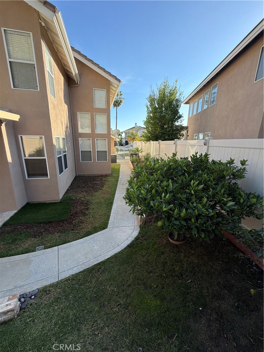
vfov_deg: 102.1
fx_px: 142
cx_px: 132
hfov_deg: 85.7
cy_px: 176
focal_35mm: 14
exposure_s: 1/502
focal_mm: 2.22
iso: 50
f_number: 2.2
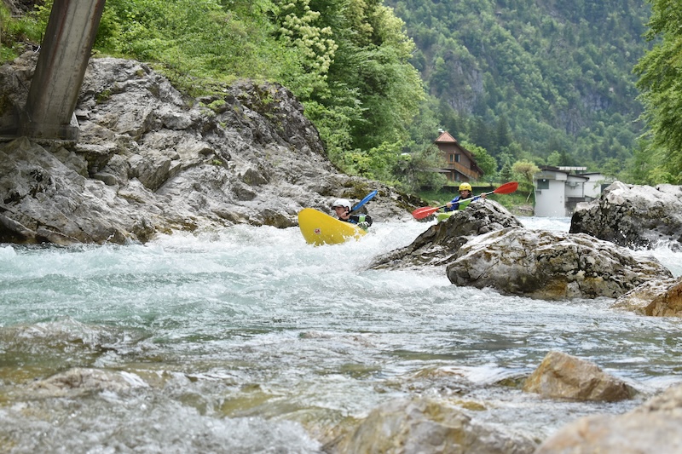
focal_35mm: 82
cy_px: 227
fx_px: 1562
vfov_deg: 16.5
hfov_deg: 24.6
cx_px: 341
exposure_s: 1/400
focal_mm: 55
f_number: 5.6
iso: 200
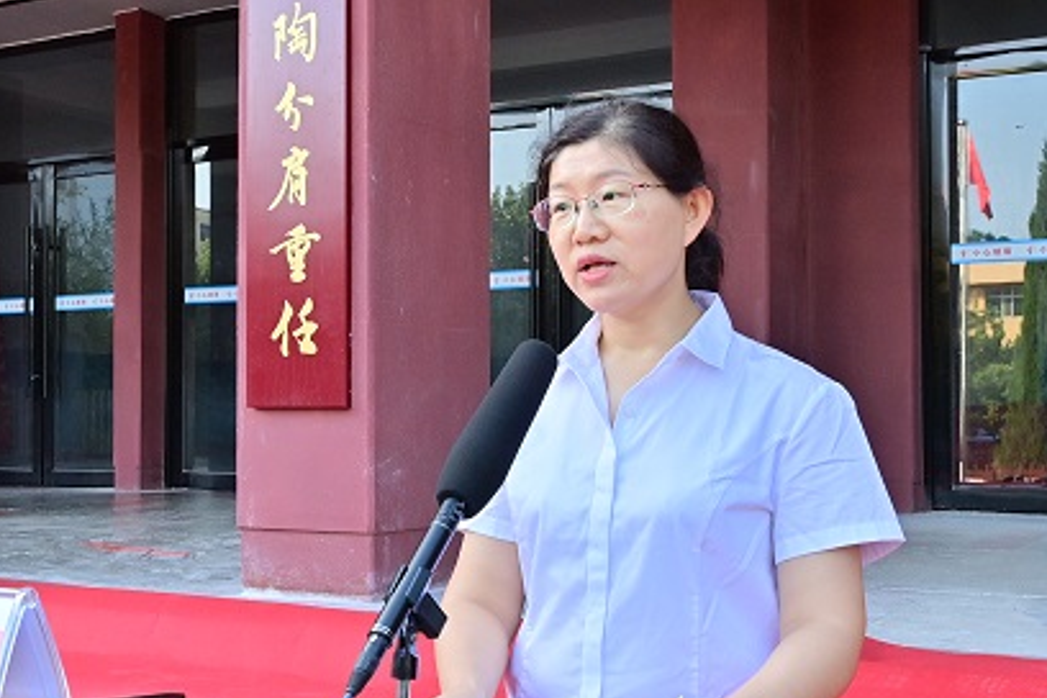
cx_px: 467
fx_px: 1541
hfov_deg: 37.5
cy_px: 387
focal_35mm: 53
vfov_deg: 25.5
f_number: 9
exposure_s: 1/80
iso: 200
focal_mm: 24
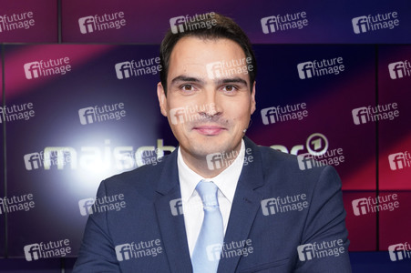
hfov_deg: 45.5
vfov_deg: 31.1
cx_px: 206
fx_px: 491
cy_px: 136
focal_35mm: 43
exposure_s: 1/125
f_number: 5
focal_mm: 43
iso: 1600
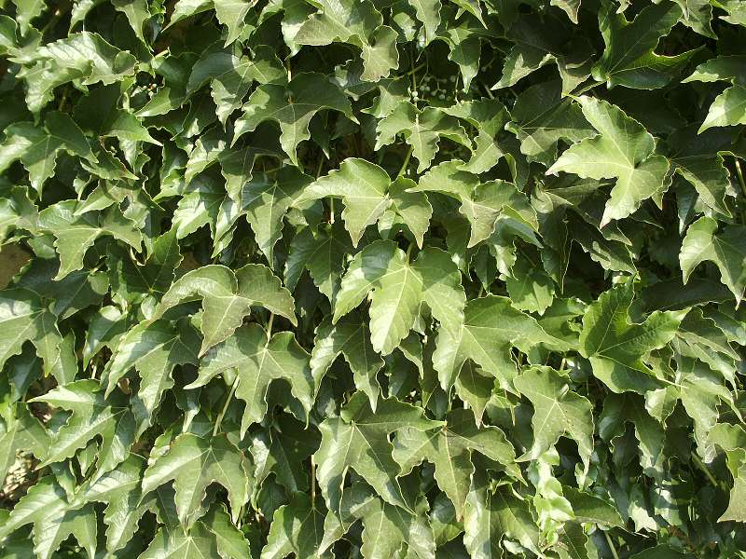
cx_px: 373
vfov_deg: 40.7
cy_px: 280
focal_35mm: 35
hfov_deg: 52.6
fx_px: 754
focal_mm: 7.18
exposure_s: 1/250
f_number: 3
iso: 64
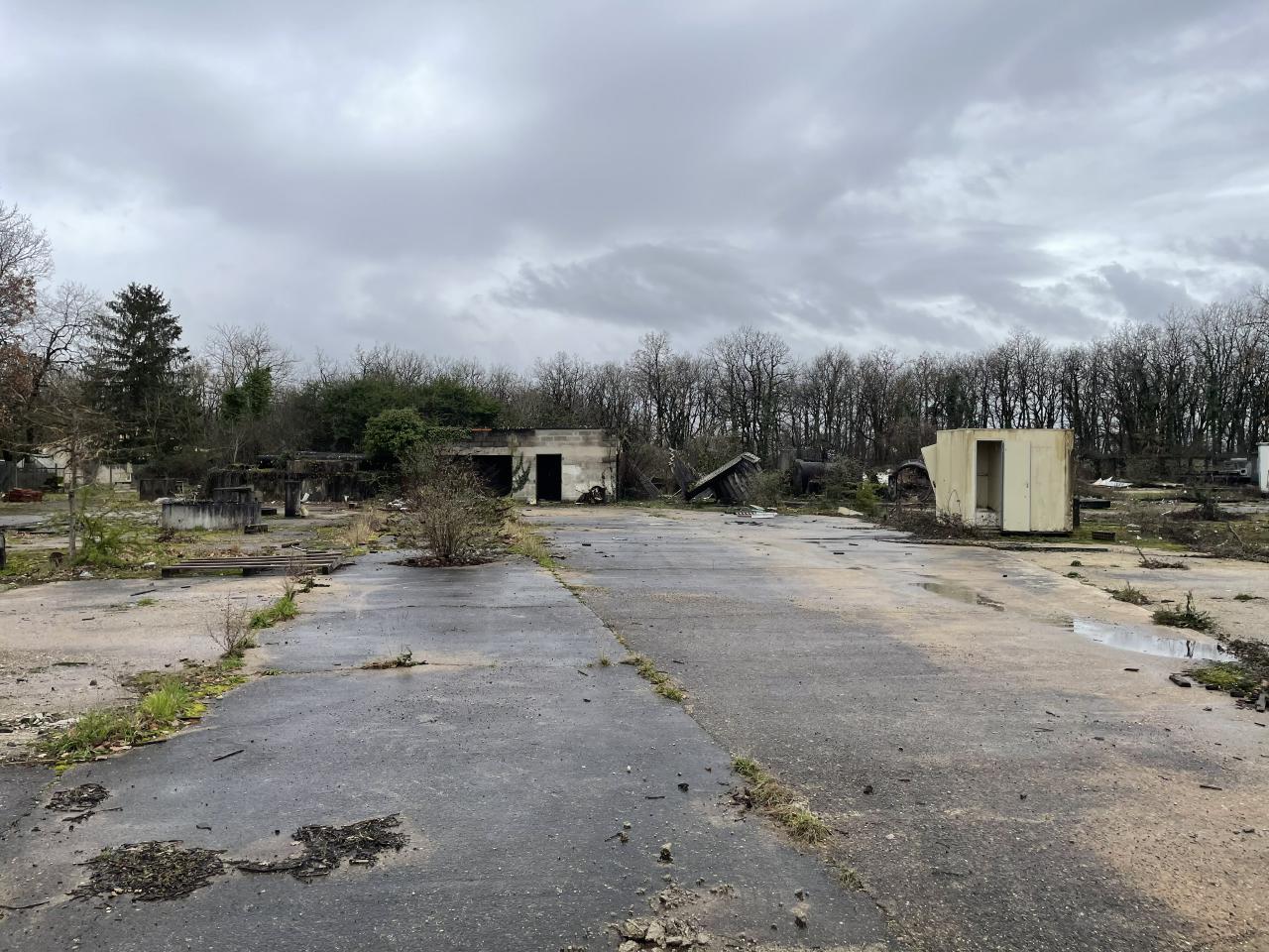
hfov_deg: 67.3
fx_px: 953
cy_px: 476
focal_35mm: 26
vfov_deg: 53.1
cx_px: 634
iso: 32
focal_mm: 4.2
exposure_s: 1/465
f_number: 1.6
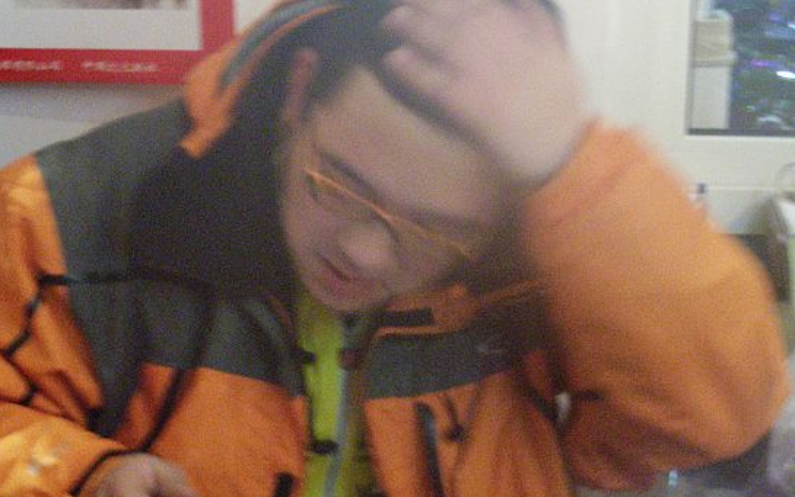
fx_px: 2016
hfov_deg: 22.3
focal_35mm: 93
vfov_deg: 14.1
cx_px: 398
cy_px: 230
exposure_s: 1/4.9
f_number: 3.5
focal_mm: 14.6
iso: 800
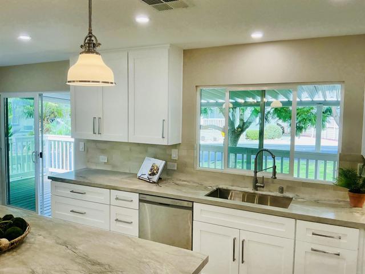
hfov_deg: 63.4
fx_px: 295
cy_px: 137
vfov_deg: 49.7
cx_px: 182
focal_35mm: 28
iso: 32
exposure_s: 1/139
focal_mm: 3
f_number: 1.8
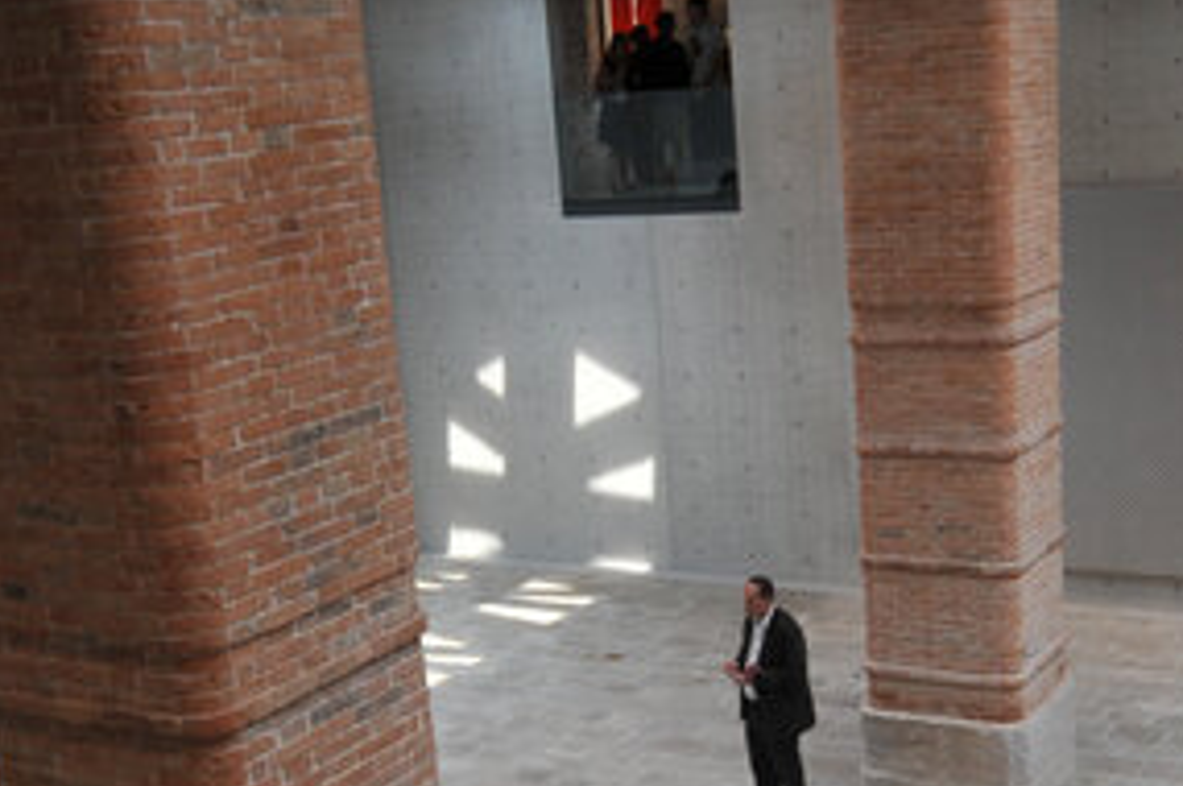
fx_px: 1740
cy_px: 521
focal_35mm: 53
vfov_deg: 25.3
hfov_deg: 37.5
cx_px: 666
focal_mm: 14
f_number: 7.1
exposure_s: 1/80
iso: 400
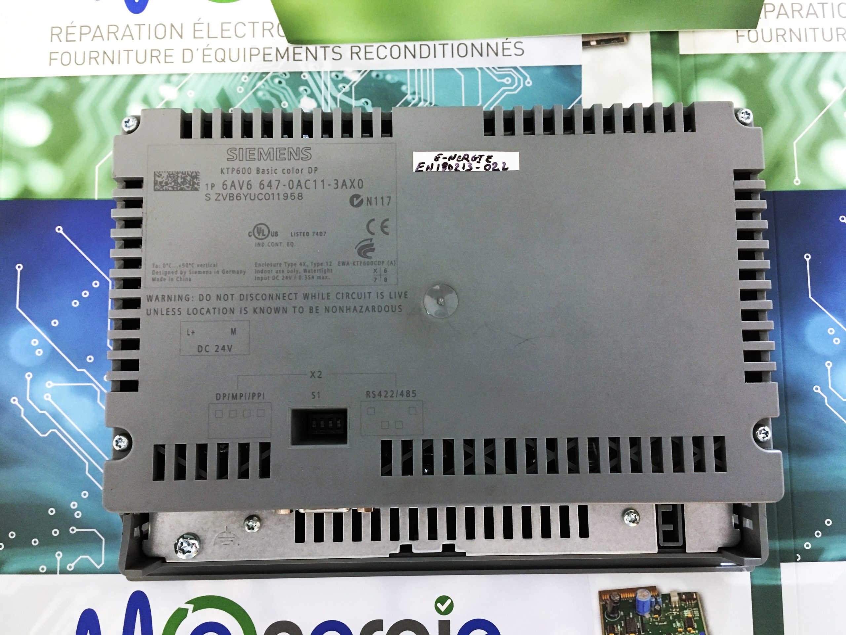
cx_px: 423
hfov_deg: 61.7
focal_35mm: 29
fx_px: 709
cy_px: 318
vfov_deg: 48.2
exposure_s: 1/33
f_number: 2.2
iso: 160
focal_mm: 4.15
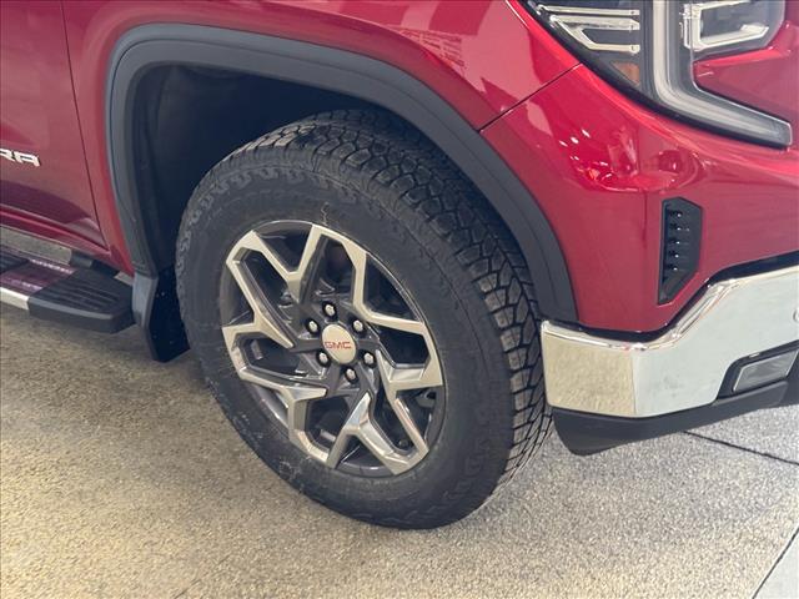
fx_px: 1108
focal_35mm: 48
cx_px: 400
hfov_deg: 39.7
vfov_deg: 30.3
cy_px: 300
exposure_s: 1/60
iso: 250
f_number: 1.78
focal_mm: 6.76
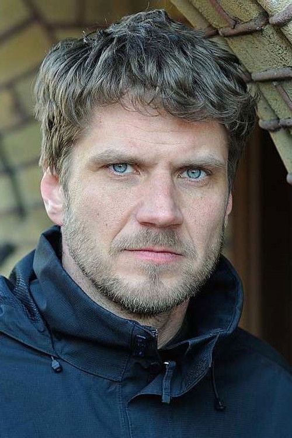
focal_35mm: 120
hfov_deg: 11.4
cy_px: 219
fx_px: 1460
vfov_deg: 17.1
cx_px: 146
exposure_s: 1/125
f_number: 5.6
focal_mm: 120
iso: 800
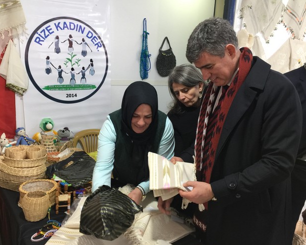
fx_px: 281
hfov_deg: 57.1
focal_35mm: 31
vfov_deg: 47.1
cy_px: 125
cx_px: 142
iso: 40
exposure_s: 1/17
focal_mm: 4.15
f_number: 2.2
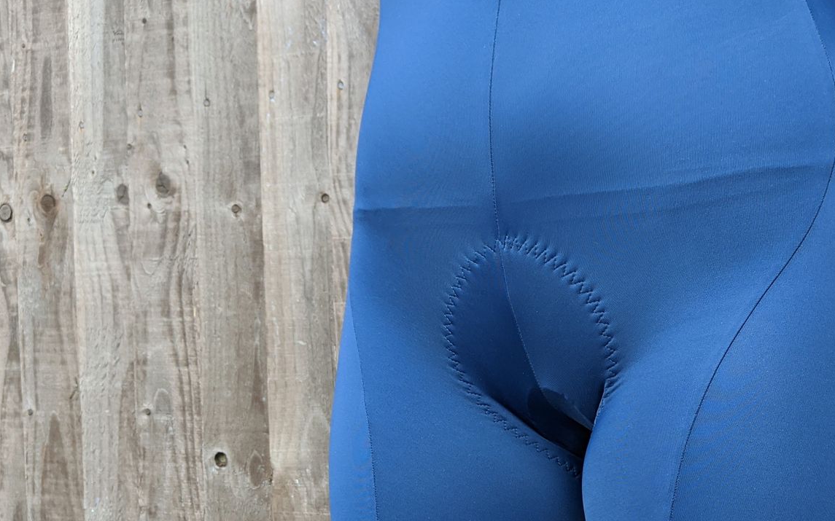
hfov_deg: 40.8
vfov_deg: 26.3
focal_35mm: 48
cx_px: 616
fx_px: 1092
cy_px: 428
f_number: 1.8
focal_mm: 4.44
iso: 115
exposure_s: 1/125
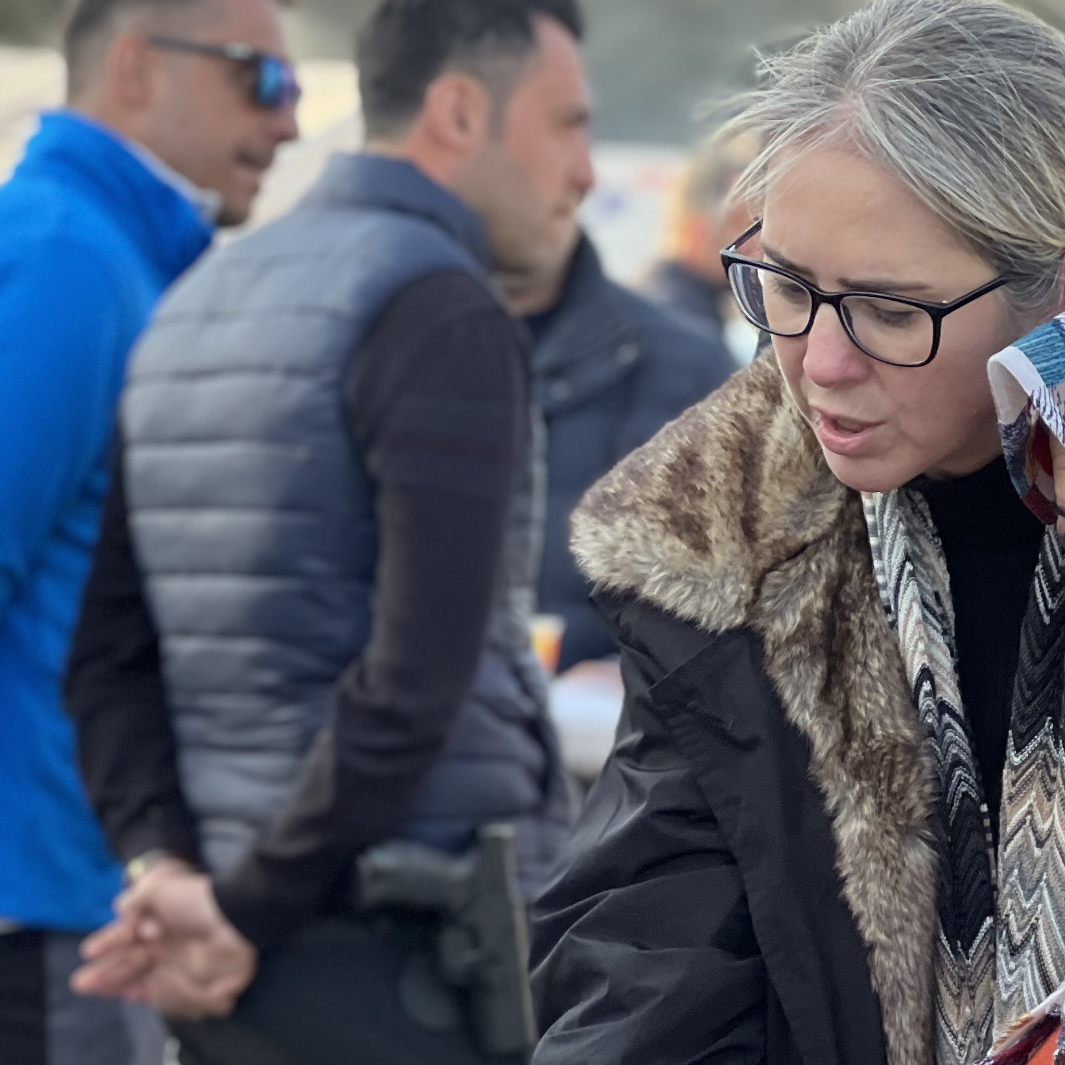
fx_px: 5813
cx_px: 509
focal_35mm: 167
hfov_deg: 10.5
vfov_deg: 10.4
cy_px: 787
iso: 80
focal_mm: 9
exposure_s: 1/121
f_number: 2.8
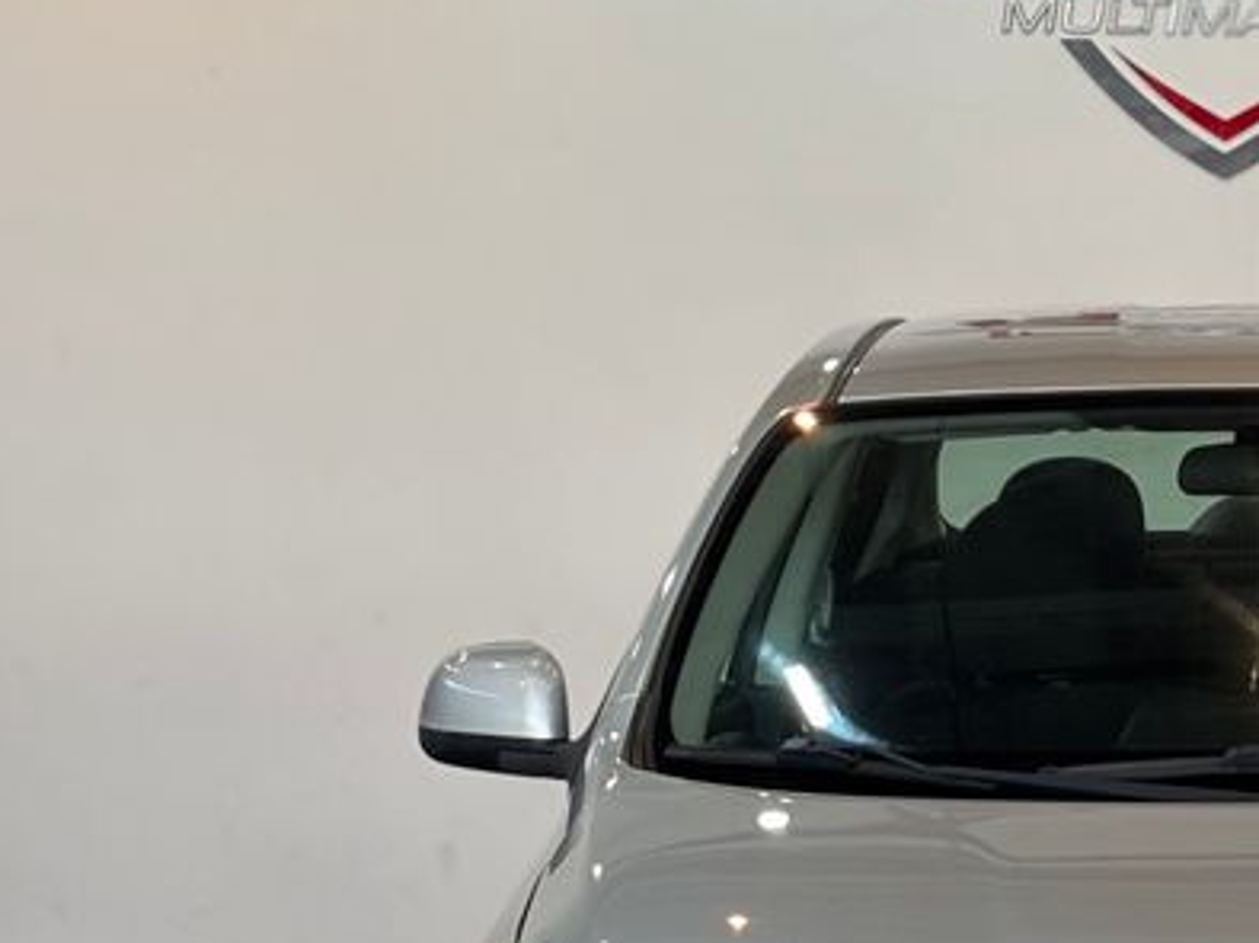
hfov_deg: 17.9
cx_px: 1278
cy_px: 783
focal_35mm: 107
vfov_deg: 13.7
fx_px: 3889
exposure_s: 1/201
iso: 32
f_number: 1.6
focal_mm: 5.96
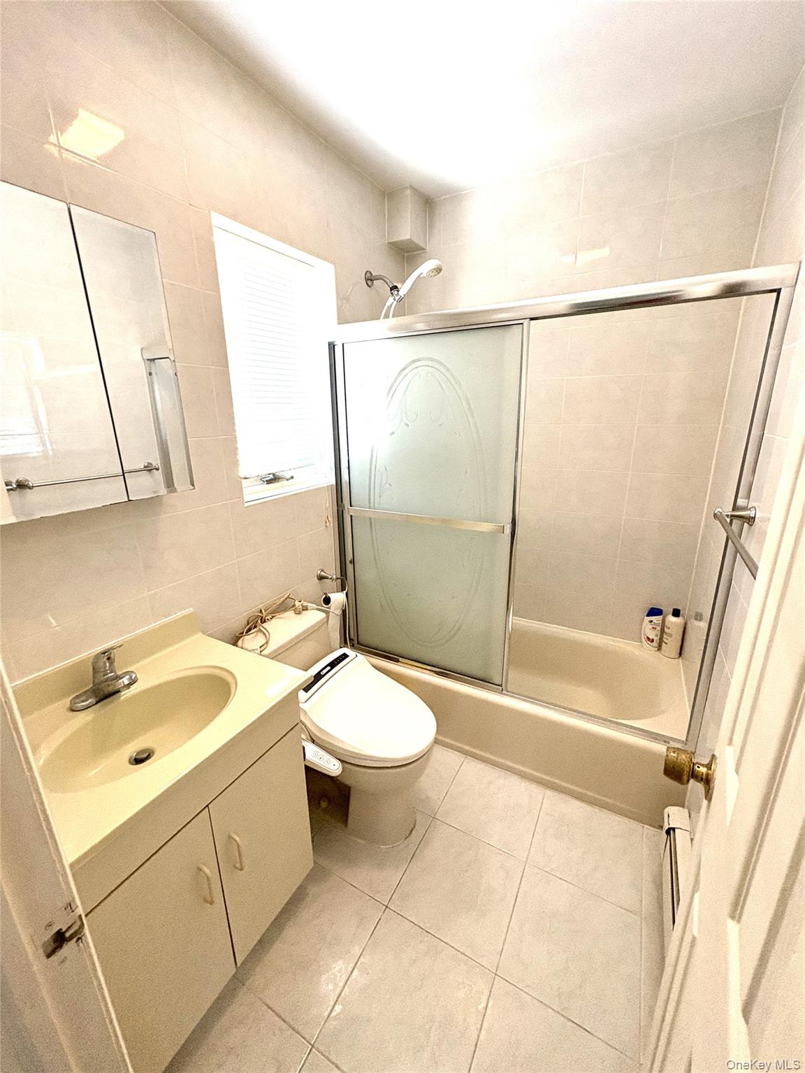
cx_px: 402
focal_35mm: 14
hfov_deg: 85.7
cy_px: 536
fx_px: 434
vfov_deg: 102.1
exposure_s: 1/120
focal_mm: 2.22
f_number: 2.2
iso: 400
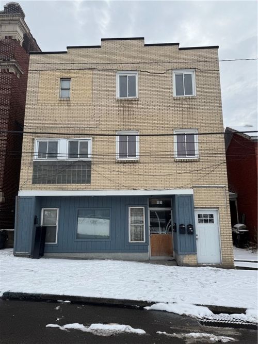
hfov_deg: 56.8
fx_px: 239
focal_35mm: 24
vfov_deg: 71.6
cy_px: 172
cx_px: 129
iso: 80
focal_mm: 6.76
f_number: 1.78
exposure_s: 1/3802
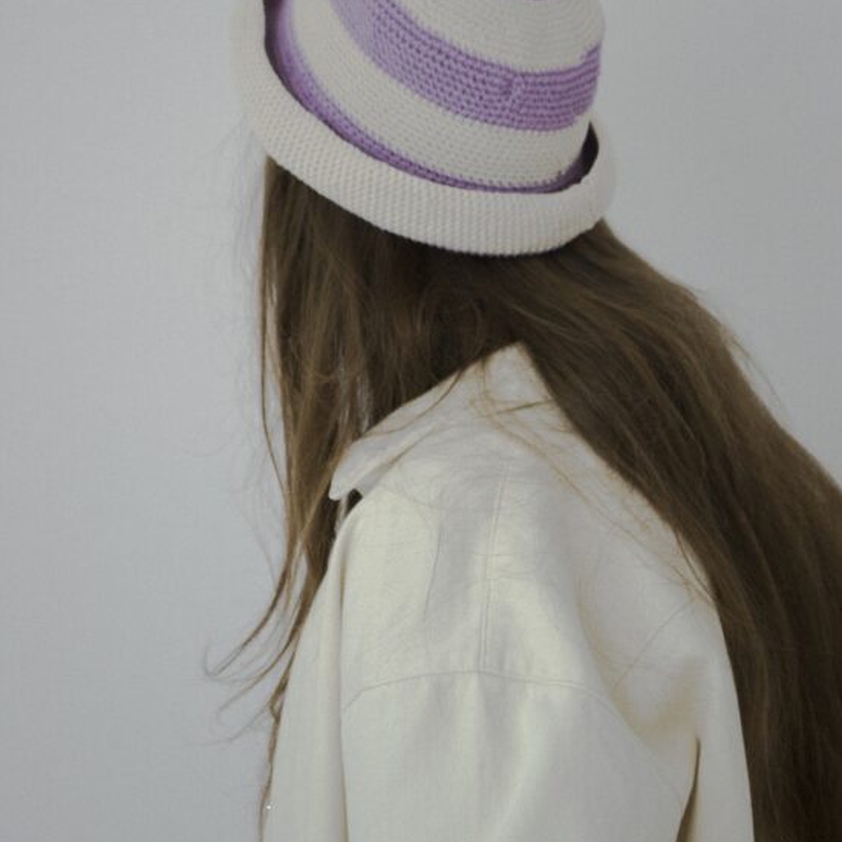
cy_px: 288
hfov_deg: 15.2
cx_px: 432
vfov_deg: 15.2
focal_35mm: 115
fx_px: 3156
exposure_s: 1/80
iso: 160
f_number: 5.6
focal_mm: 55
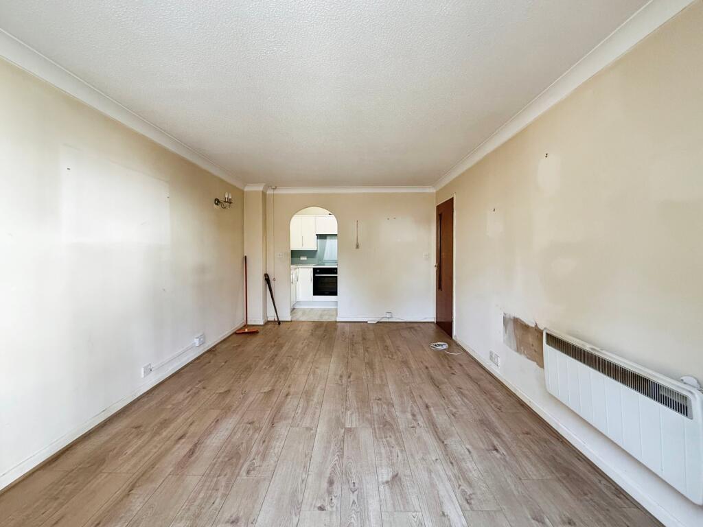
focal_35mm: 14
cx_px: 352
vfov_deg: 85.7
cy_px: 264
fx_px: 284
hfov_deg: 102.1
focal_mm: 2.22
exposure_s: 1/99
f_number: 2.2
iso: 320
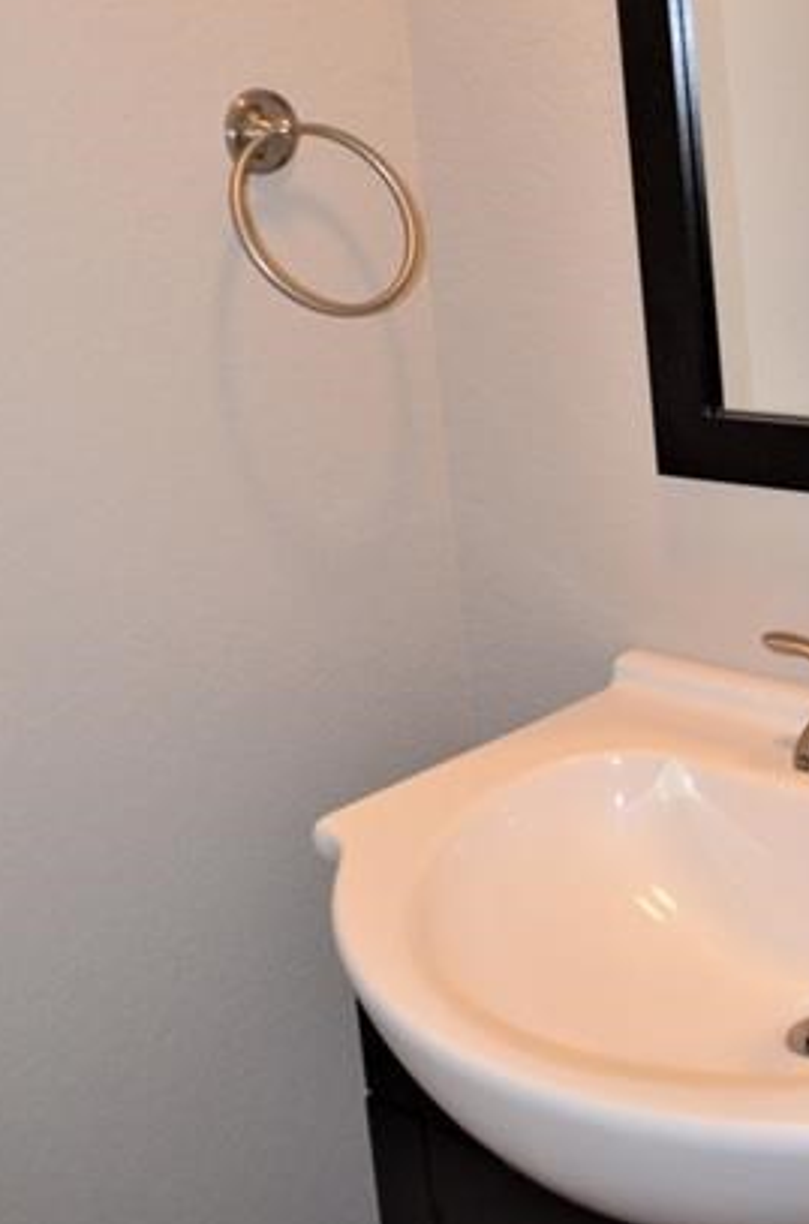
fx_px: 1729
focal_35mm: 51
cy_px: 259
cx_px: 647
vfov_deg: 37.7
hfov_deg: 25.9
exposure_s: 1/60
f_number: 3.5
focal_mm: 18
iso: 2200
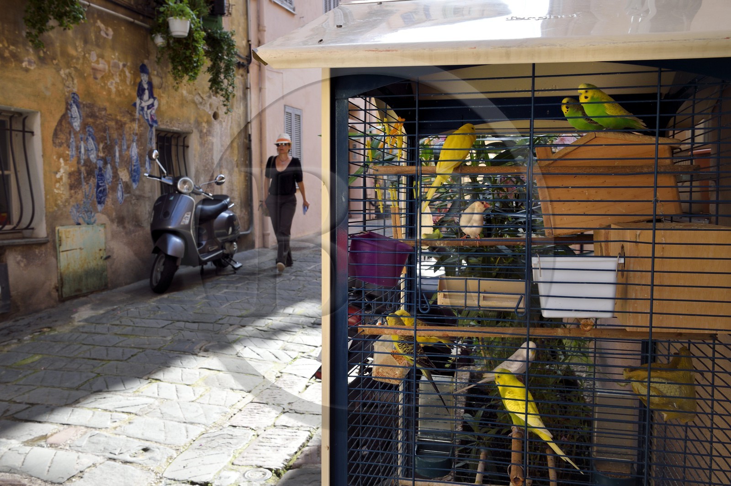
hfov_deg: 55.8
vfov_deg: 38.8
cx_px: 366
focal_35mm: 34
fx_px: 690
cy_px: 243
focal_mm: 34
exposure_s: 1/100
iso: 400
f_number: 14
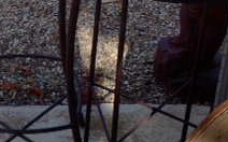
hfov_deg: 18.1
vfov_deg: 11.6
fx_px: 695
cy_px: 8
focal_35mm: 112
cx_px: -9
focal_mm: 4.28
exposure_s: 1/560
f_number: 2.4
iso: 50
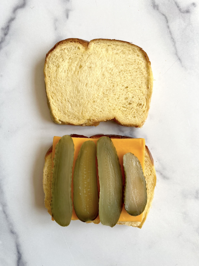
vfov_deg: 67.3
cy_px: 133
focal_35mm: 26
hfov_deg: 53.1
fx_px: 199
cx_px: 100
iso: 40
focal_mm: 5.7
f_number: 1.5
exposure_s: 1/155
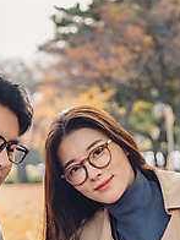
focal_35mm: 102
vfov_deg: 18.8
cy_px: 239
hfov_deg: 14.5
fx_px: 707
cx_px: 52
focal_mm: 52
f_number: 3.5
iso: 250
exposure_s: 1/60
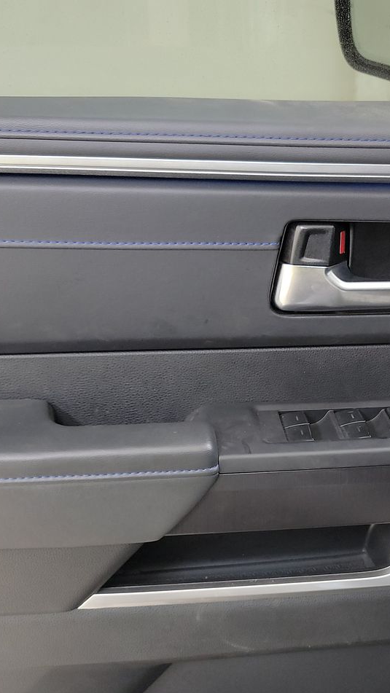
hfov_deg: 27.0
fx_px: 809
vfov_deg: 46.2
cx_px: 248
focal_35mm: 44
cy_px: 414
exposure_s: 1/59
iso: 360
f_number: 1.8
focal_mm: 6.7
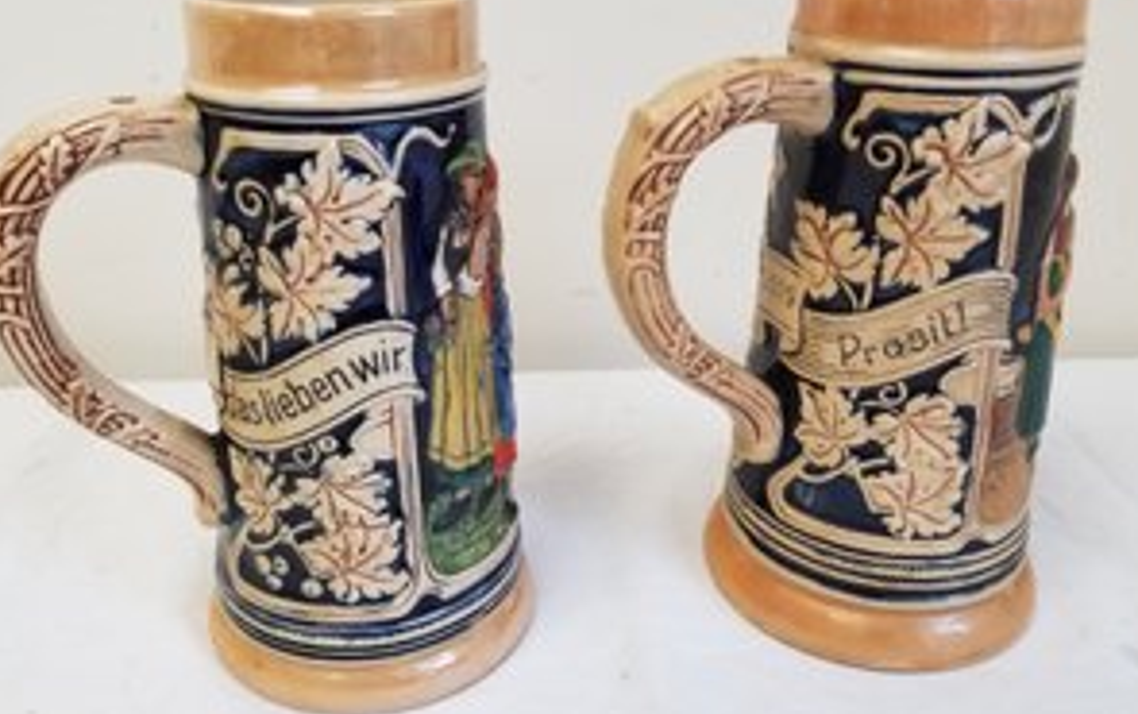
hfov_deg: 59.6
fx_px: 993
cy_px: 311
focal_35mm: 32
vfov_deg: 39.4
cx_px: 561
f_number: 1.7
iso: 100
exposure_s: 1/60
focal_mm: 4.25
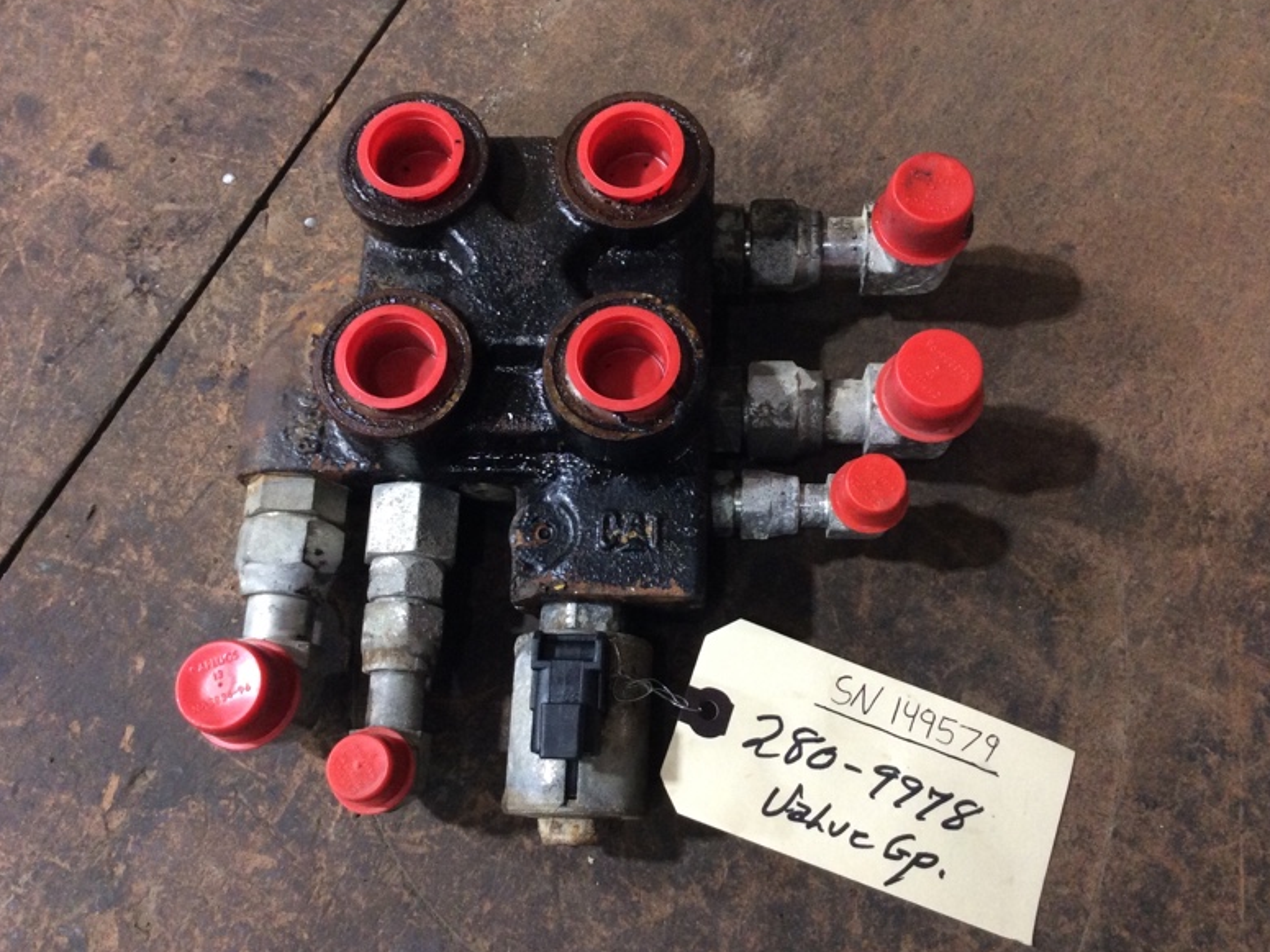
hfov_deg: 55.4
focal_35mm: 33
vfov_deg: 42.9
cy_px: 482
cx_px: 652
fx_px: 1211
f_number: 2.4
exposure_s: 1/24
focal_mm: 3.3
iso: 160
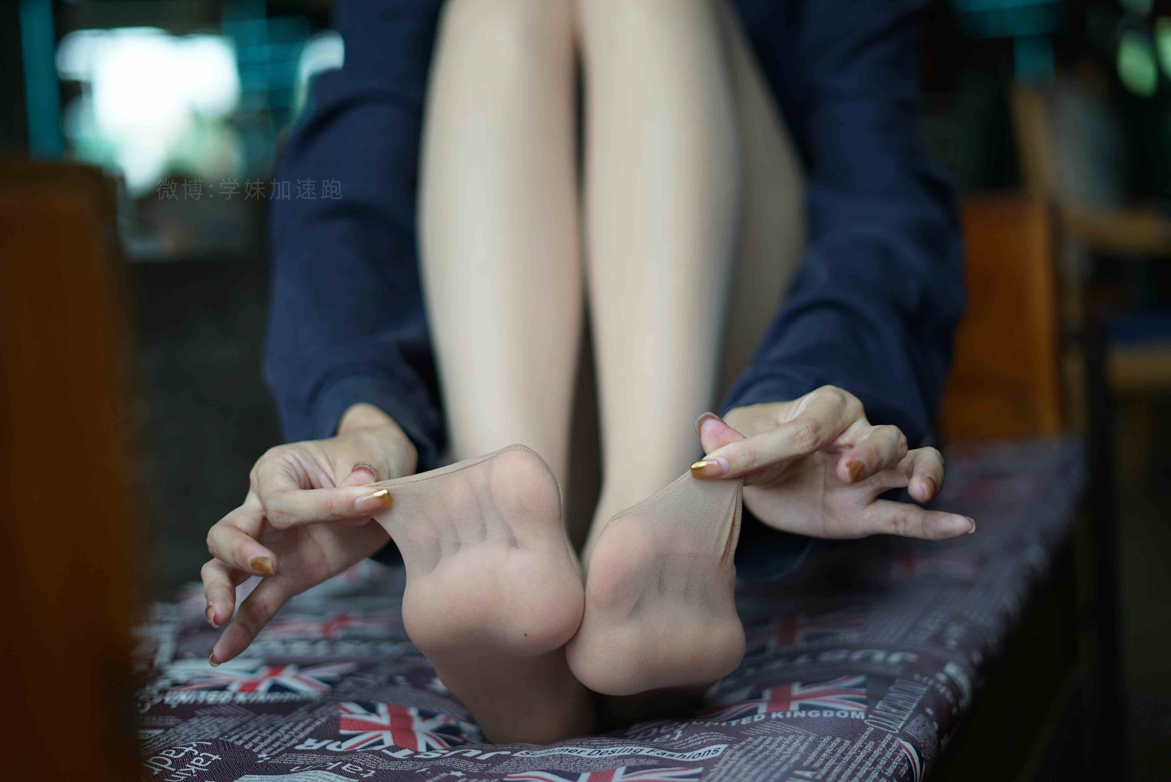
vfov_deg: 27.0
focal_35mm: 50
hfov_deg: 39.6
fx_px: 1627
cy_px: 391
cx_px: 586
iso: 200
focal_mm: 50
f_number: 1.8
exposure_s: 1/400
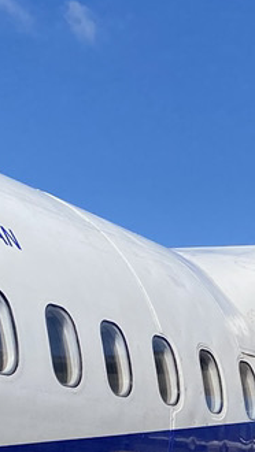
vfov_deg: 19.8
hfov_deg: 11.6
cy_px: 494
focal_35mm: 103
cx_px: 281
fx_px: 1236
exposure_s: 1/3984
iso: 32
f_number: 1.8
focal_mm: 4.25
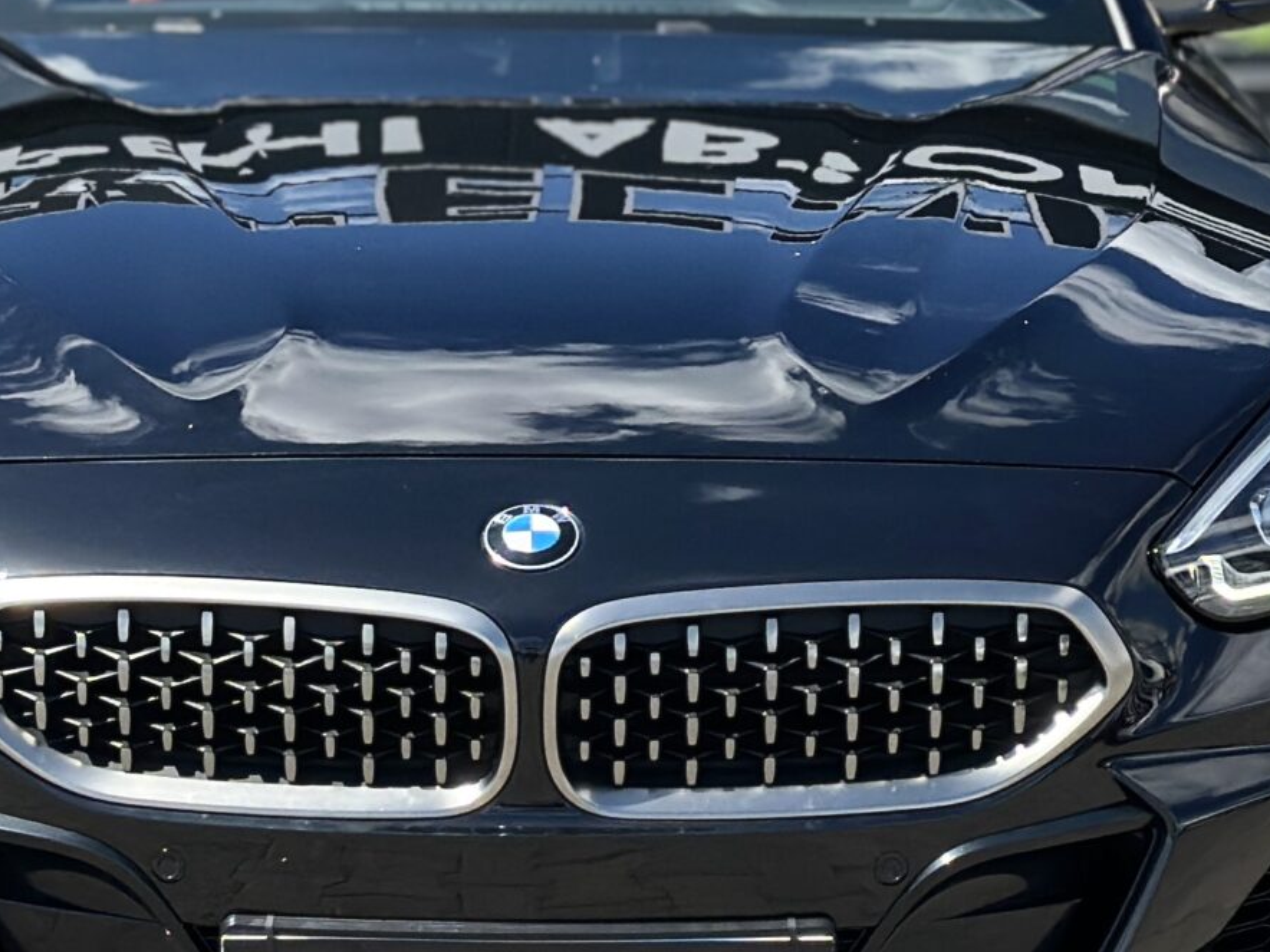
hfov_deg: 14.2
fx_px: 5100
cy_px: -197
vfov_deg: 10.5
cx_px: 549
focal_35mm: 139
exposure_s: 1/4566
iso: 100
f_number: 1.78
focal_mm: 6.86
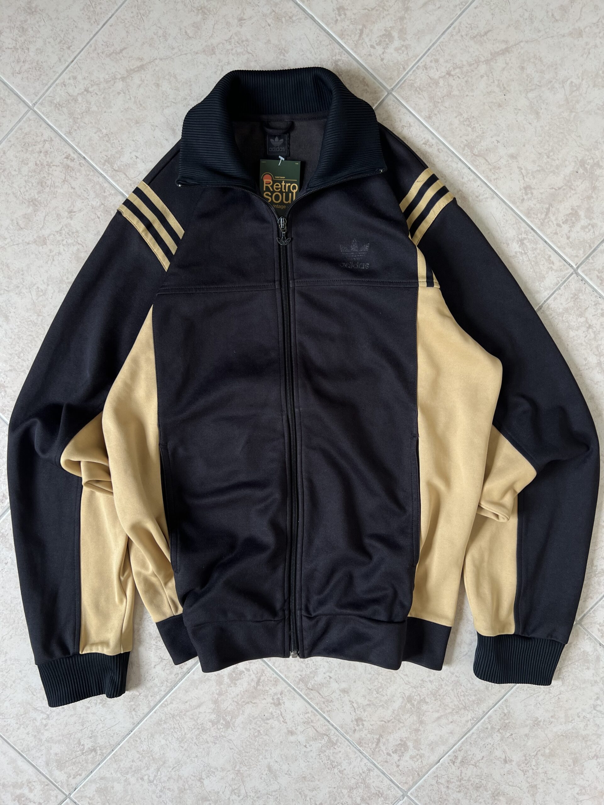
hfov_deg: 53.1
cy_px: 402
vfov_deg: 67.3
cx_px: 302
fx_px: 605
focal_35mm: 26
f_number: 1.5
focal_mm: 5.7
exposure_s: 1/121
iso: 40
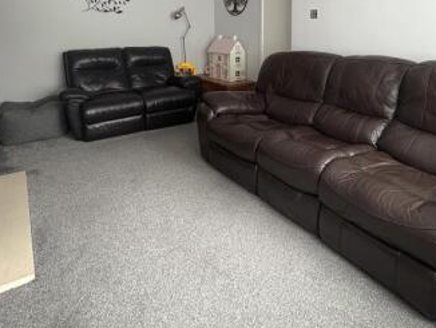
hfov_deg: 69.3
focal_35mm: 25
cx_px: 212
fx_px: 315
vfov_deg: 51.7
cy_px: 69
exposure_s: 1/60
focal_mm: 2.22
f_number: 2.2
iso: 250
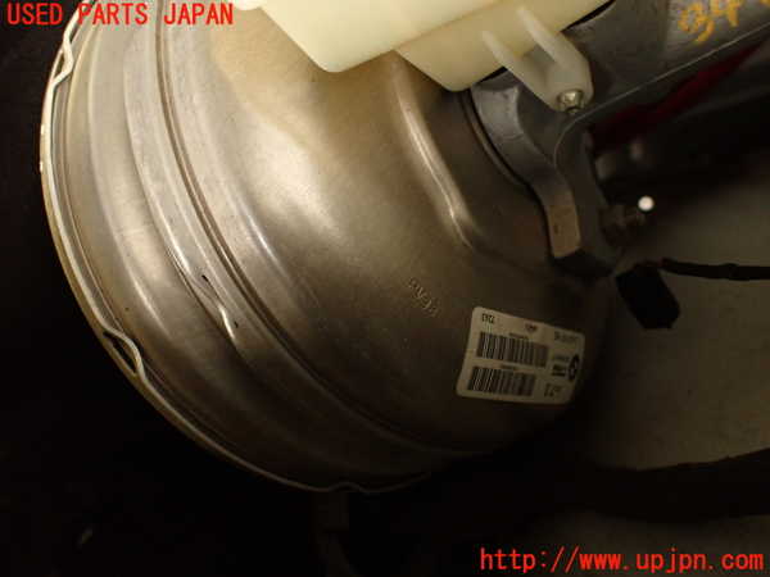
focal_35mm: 25
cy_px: 288
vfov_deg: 54.9
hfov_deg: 69.4
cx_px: 385
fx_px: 556
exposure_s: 1/30
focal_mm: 4.5
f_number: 2
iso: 500
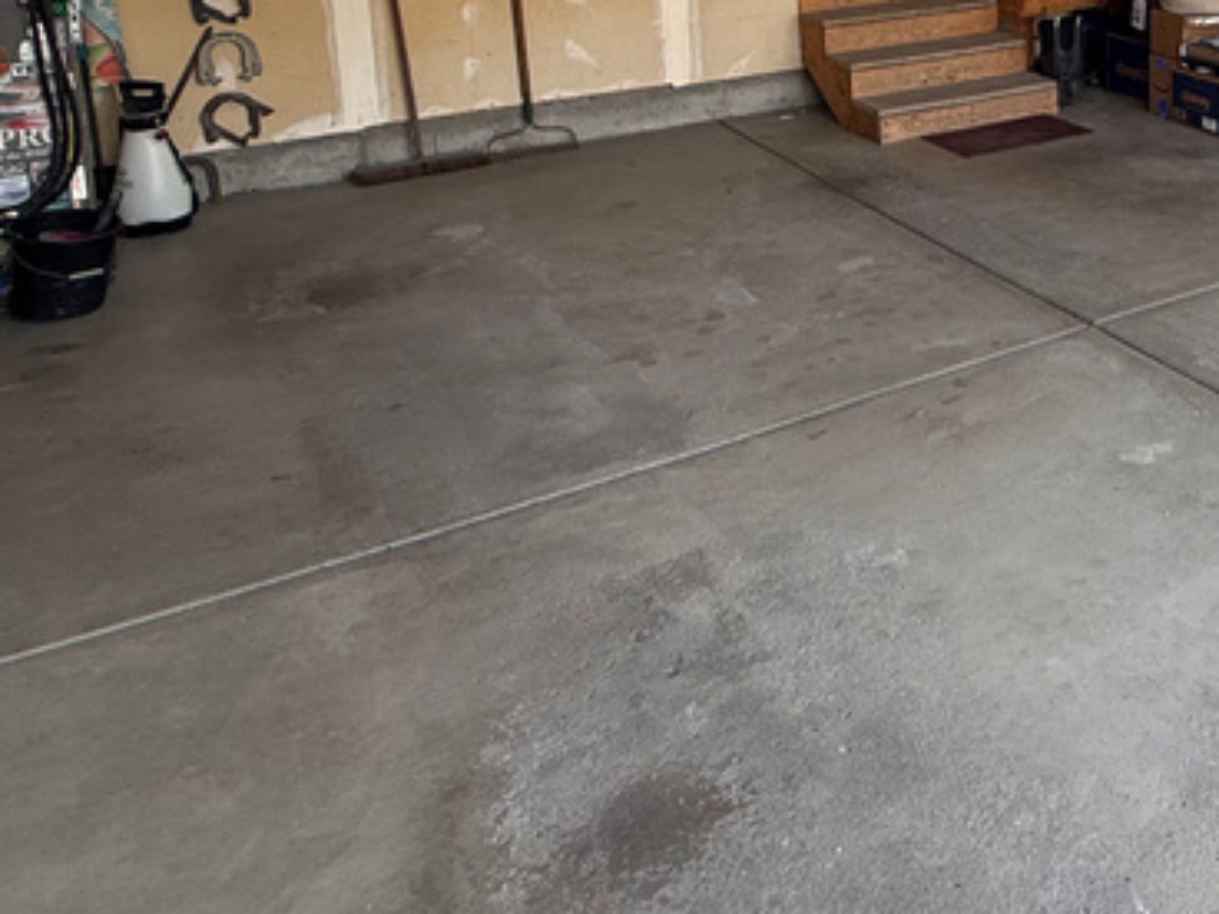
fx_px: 1373
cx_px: 1289
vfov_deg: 33.2
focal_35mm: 39
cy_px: -33
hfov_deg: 40.3
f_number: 2.2
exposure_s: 1/99
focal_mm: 2.22
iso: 80
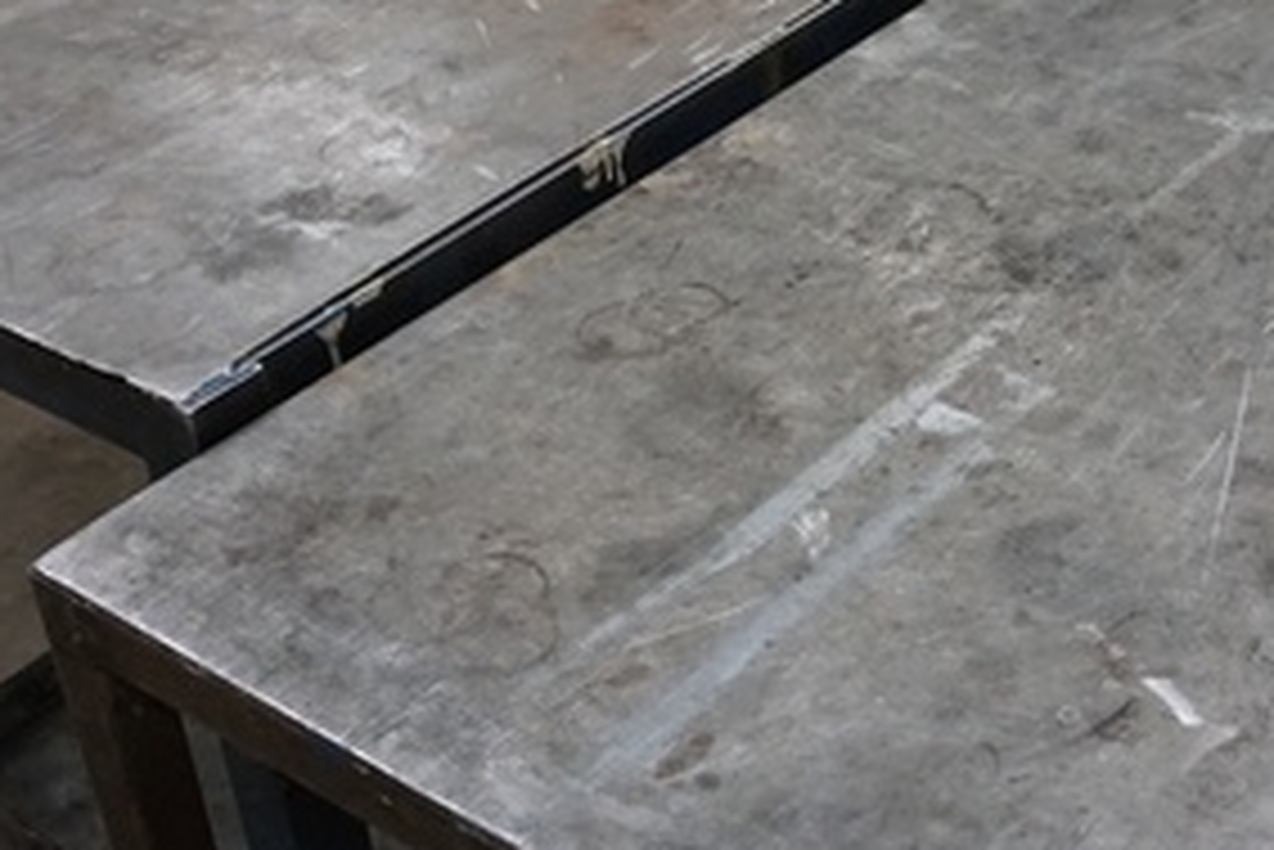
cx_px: 815
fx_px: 2160
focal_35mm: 61
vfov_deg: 22.2
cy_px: 306
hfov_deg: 32.7
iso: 2500
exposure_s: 1/160
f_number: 3.5
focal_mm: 16
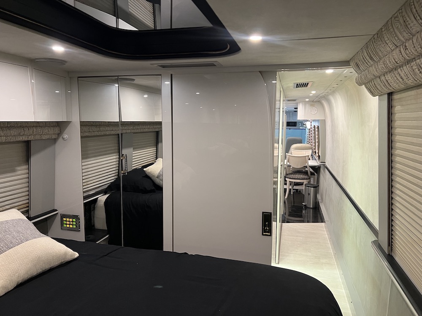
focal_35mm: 26
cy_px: 158
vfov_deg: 53.1
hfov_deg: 67.3
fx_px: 317
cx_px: 211
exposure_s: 1/60
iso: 200
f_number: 1.5
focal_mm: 5.7
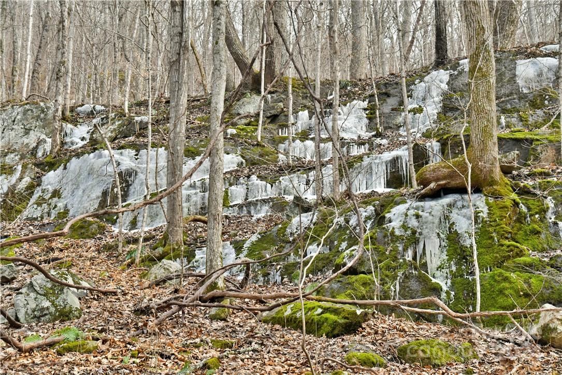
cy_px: 188
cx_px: 281
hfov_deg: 32.4
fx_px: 968
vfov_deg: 21.9
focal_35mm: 62
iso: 1600
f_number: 5
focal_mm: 62
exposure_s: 1/400
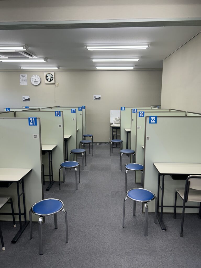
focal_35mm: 26
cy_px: 134
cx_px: 100
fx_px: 201
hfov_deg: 53.1
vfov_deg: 67.3
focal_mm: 5.7
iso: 50
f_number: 1.5
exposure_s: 1/164
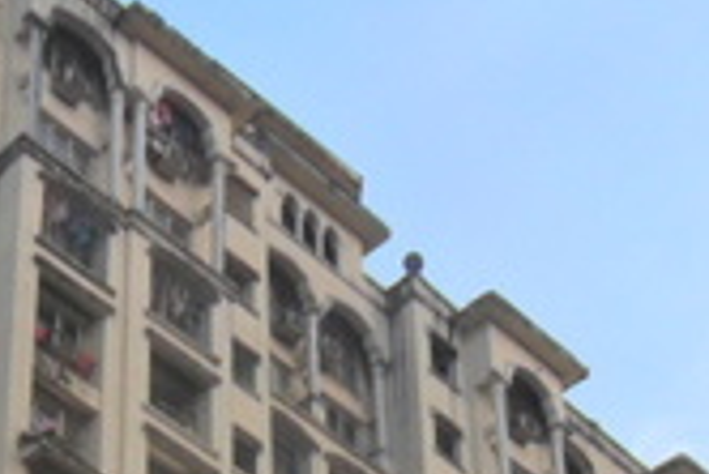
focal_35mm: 108
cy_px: 910
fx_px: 2129
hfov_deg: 18.5
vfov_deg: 11.6
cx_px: 43
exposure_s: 1/125
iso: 100
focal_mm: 4.9
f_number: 3.5
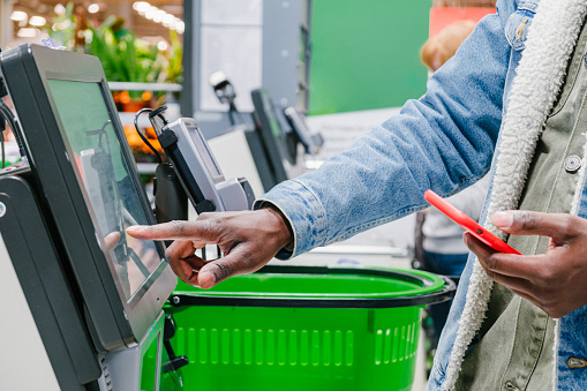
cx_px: 294
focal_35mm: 67
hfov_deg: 30.1
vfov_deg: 20.3
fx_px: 1092
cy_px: 196
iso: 320
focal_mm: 44.4
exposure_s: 1/60
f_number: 4
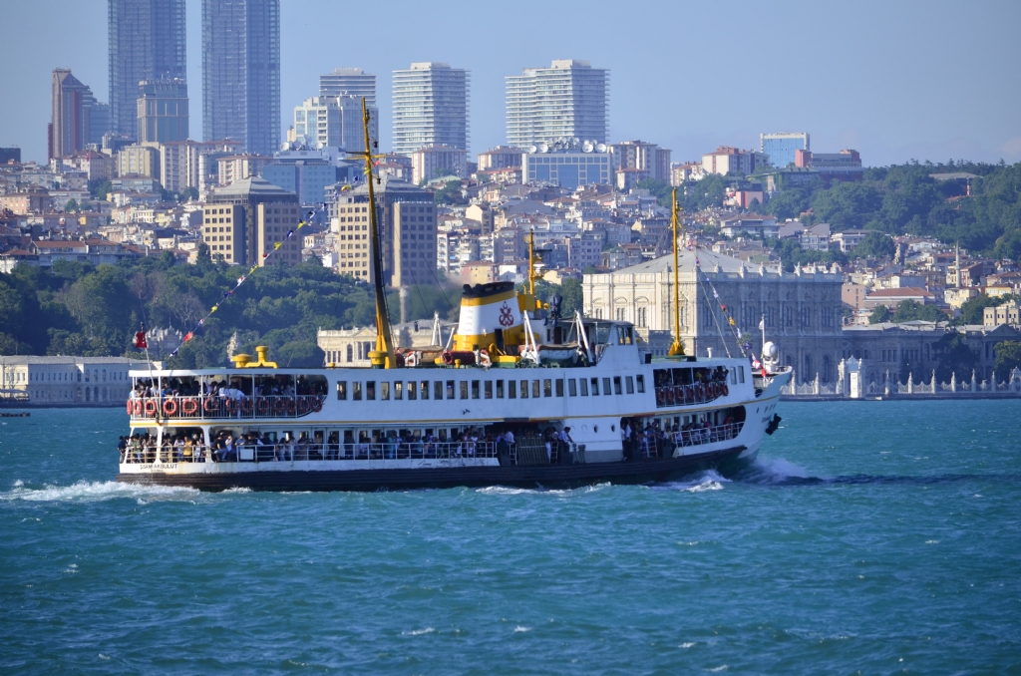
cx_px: 510
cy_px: 338
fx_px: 7641
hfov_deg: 7.6
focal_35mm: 270
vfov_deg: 5.1
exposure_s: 1/1250
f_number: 5
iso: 140
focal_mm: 180
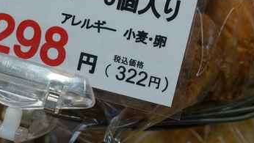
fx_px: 660
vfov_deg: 12.3
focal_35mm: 98
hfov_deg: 21.8
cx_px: 109
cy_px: 13
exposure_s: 1/160
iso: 800
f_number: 6.3
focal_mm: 30
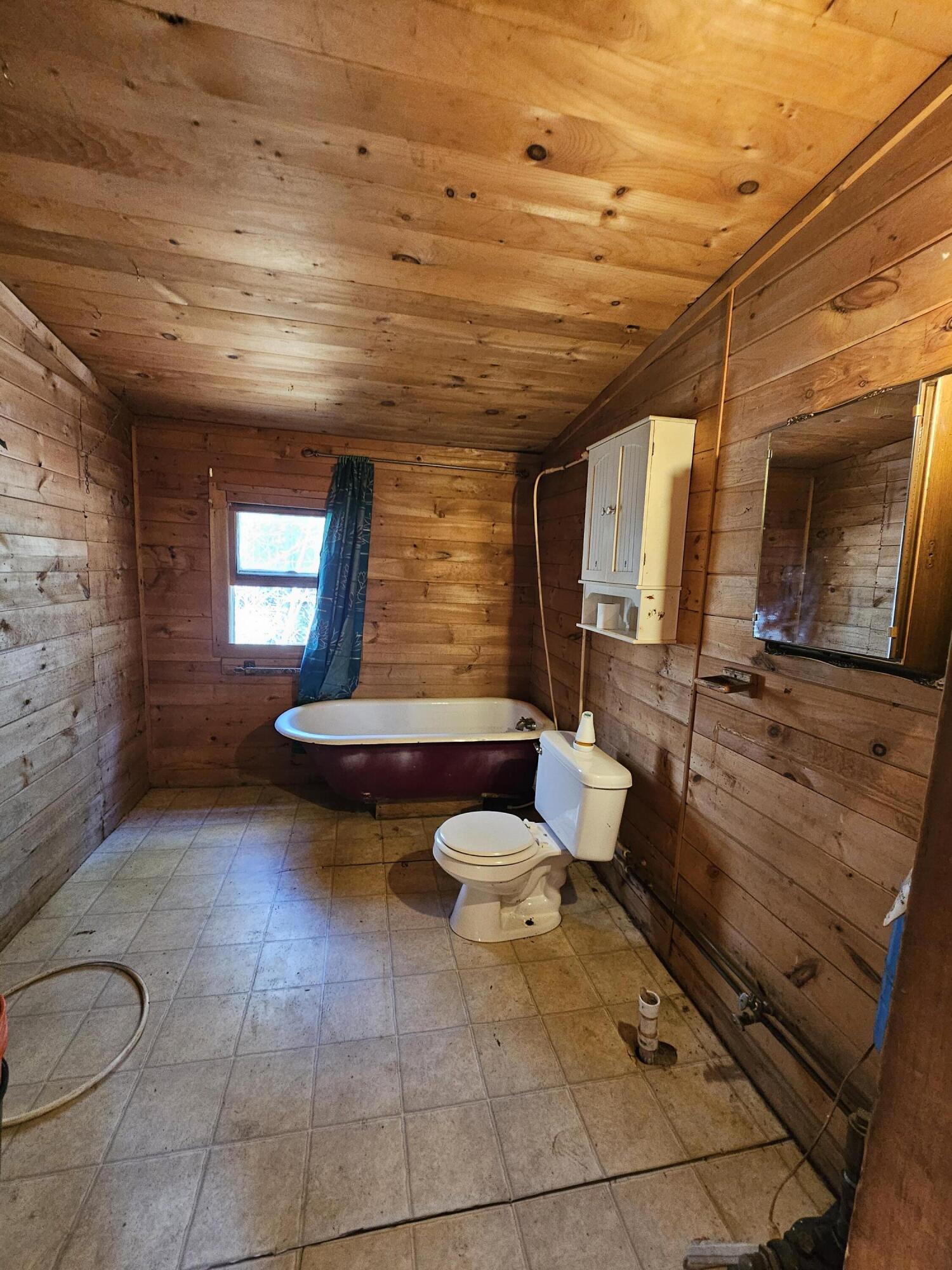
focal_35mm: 13
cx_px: 476
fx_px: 477
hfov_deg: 89.9
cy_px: 635
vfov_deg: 106.2
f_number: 2.2
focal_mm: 2.2
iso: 640
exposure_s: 1/30
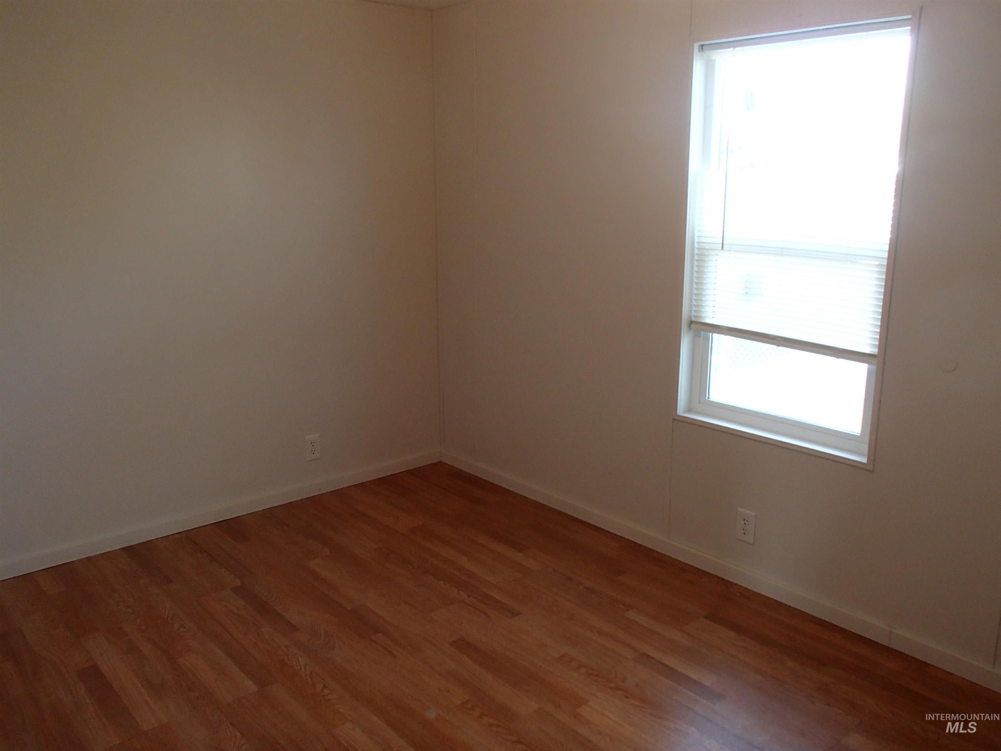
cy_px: 376
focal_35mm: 28
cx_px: 500
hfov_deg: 63.4
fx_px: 810
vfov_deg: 49.7
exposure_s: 1/30
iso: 200
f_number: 3.9
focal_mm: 5
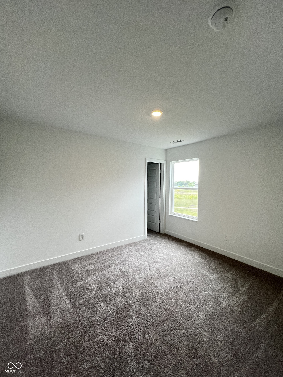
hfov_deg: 89.9
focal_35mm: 13
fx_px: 142
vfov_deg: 106.2
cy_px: 188
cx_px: 142
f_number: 1.8
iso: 125
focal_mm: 1.57
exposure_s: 1/120
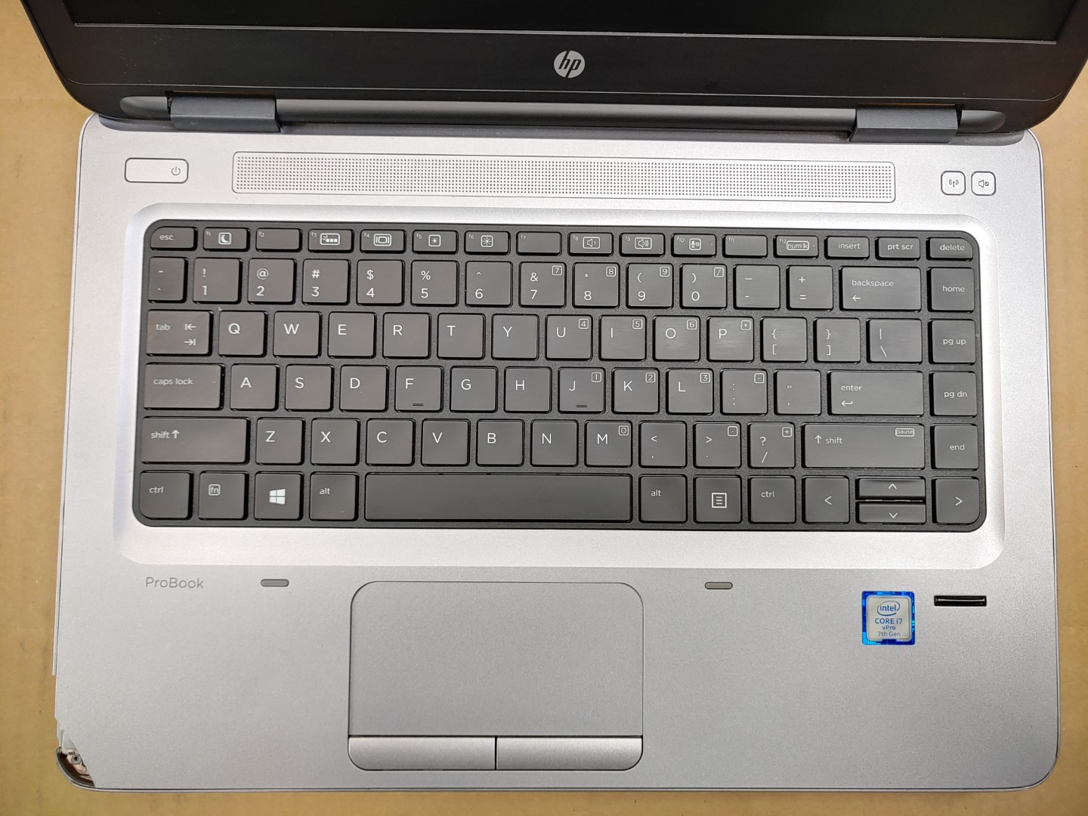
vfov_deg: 53.1
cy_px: 408
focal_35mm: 26
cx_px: 544
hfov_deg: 67.3
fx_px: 817
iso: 50
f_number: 1.8
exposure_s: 1/120
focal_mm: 4.36
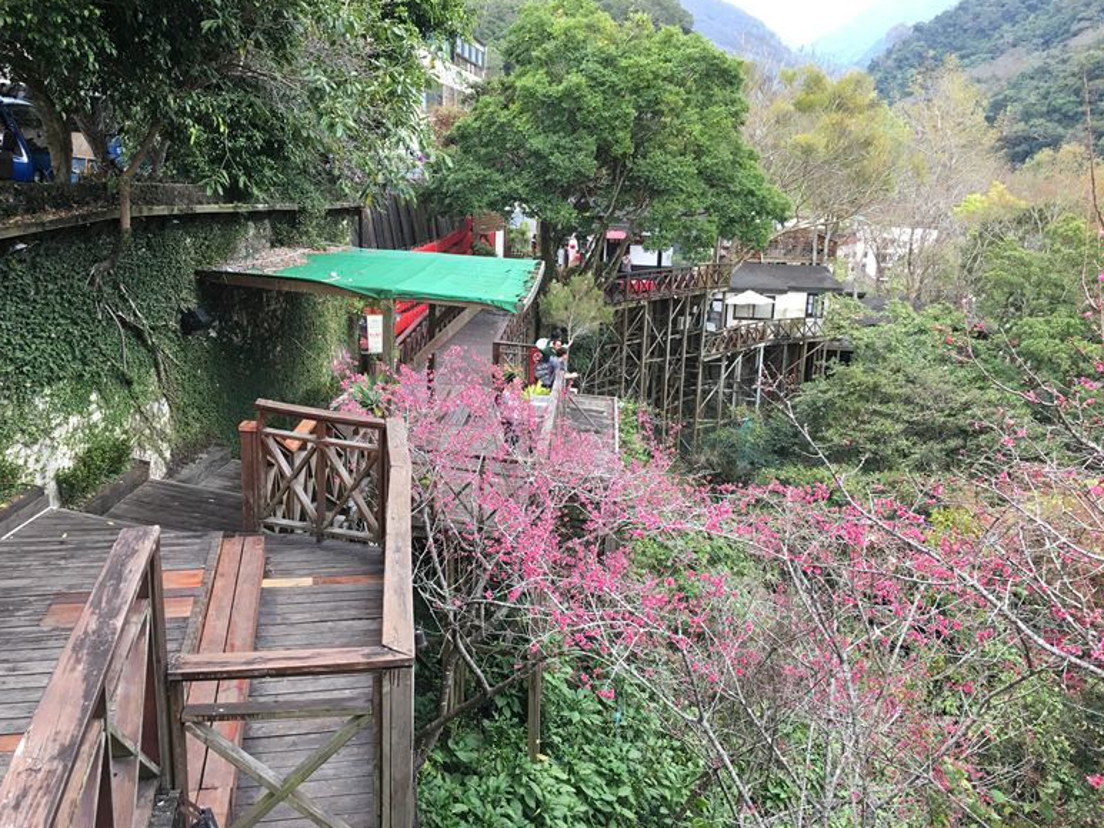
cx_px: 550
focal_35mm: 30
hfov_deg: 60.0
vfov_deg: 46.8
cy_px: 421
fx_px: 957
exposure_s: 1/30
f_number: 2.2
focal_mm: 4.15
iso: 25
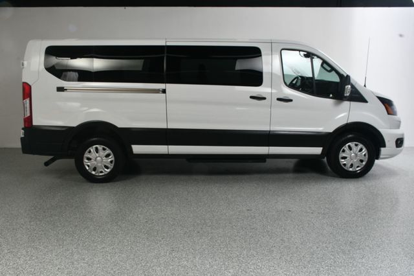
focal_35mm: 33
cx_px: 207
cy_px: 138
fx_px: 379
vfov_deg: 39.9
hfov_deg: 57.2
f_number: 13
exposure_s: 1/160
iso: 100
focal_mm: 22
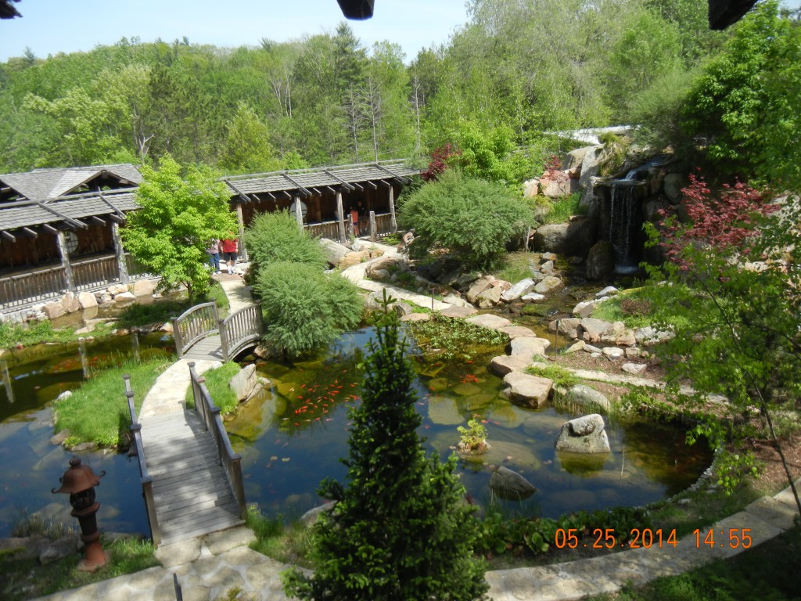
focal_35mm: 30
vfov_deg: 46.8
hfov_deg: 60.0
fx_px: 694
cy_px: 300
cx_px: 400
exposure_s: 1/752
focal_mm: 5.4
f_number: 3.5
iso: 160
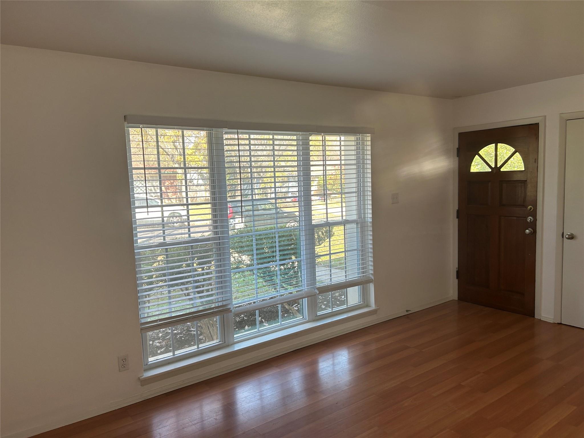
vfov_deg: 53.1
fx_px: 439
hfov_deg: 67.3
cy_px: 219
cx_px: 292
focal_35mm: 26
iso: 50
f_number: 1.5
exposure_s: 1/120
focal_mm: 5.7
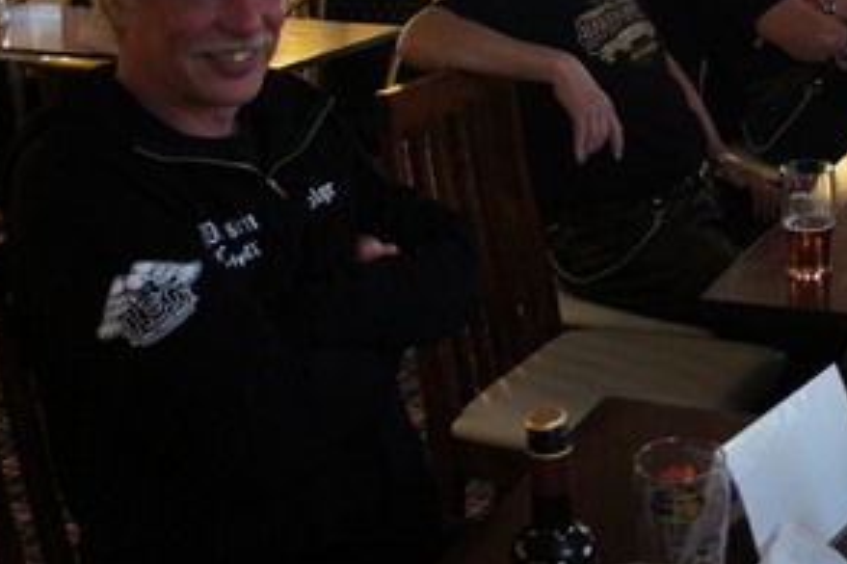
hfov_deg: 31.5
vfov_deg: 22.0
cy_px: -17
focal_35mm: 59
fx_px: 1387
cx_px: 835
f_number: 3.5
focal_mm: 18
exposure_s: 1/30
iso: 1000
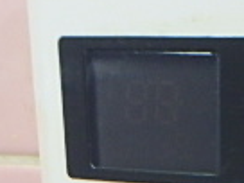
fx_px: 698
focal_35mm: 99
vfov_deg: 14.3
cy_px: 235
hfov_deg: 19.2
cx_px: 249
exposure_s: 1/30
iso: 500
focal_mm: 3.7
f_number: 3.5
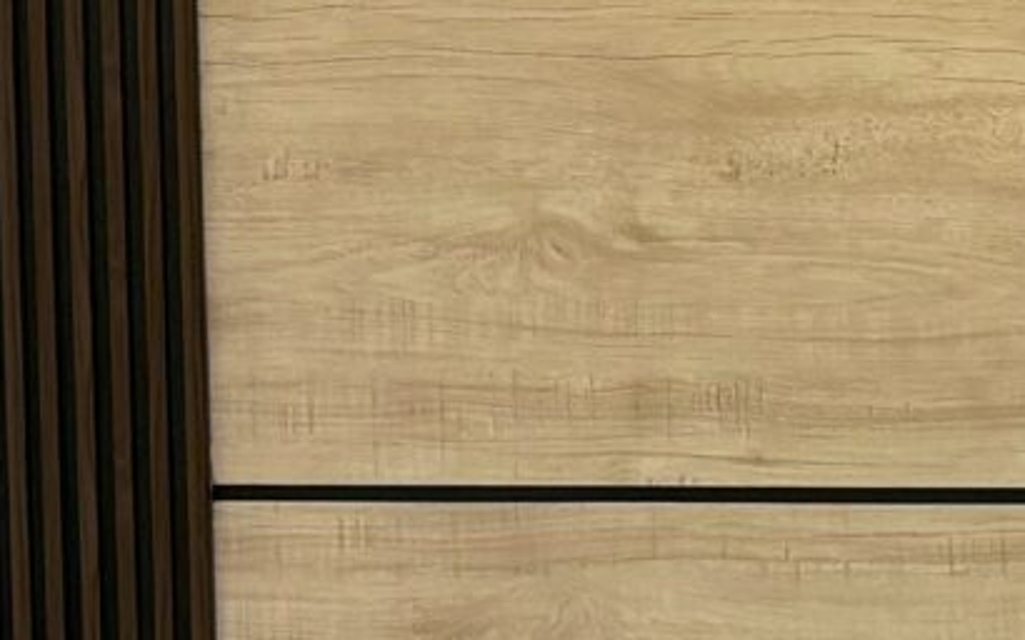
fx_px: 4803
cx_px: 1812
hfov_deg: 11.4
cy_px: 420
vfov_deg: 7.6
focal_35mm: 172
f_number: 1.6
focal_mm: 5.96
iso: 80
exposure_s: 1/50
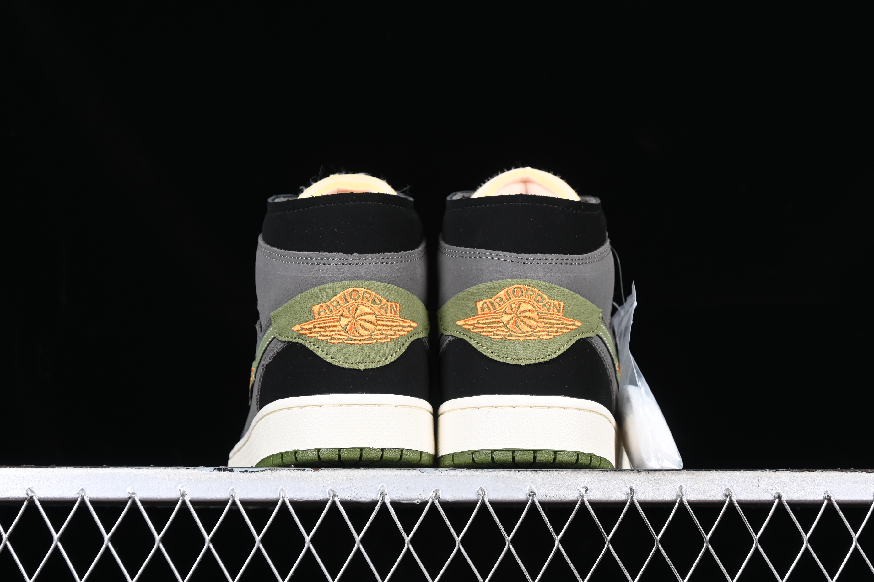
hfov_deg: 27.0
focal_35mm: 75
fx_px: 1821
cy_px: 291
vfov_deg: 18.2
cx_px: 437
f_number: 6.3
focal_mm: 50
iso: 160
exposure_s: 1/60
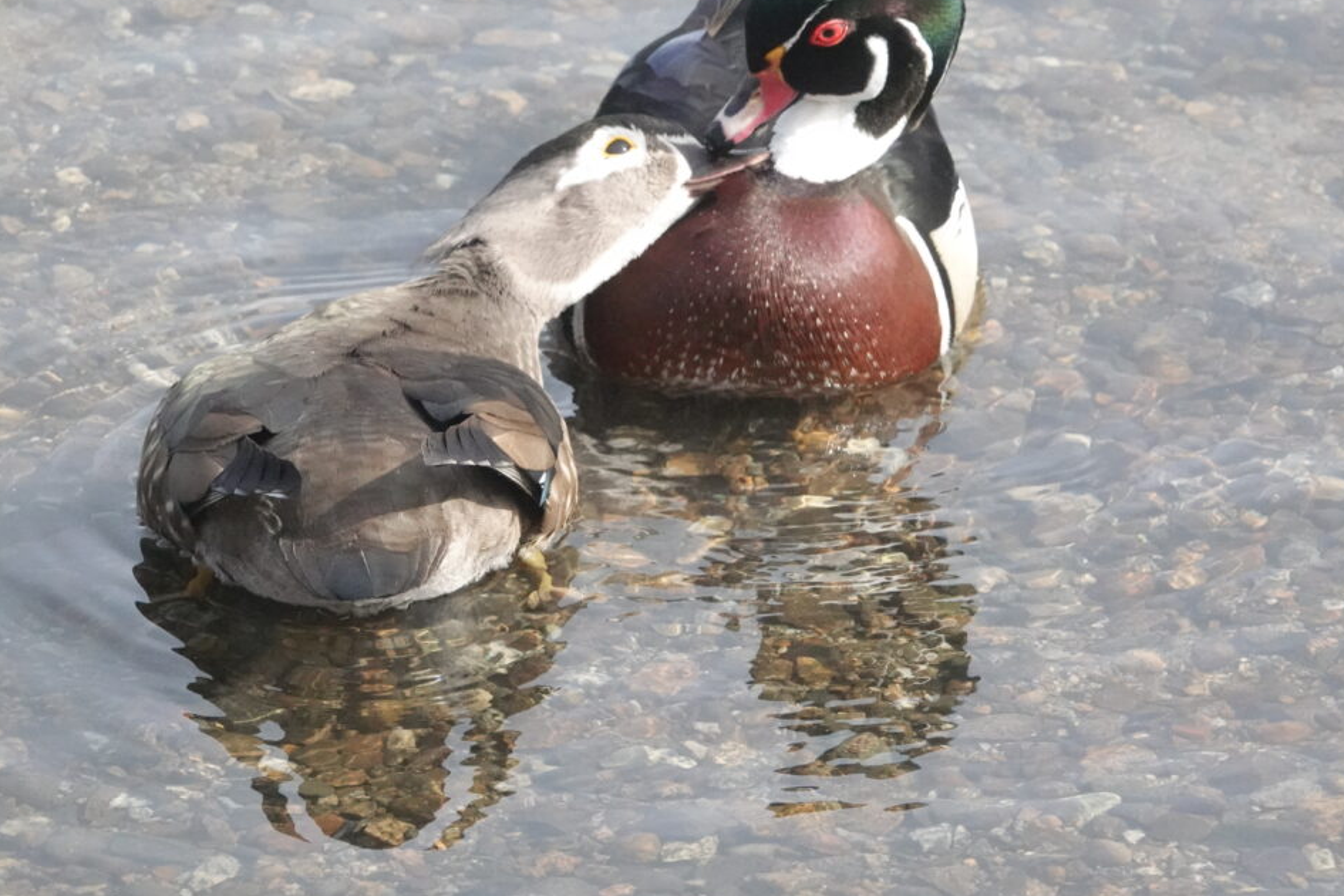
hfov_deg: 4.1
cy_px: 400
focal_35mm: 508
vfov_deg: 2.7
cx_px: 690
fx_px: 18964
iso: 3200
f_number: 7.1
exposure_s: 1/2500
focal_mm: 146.76
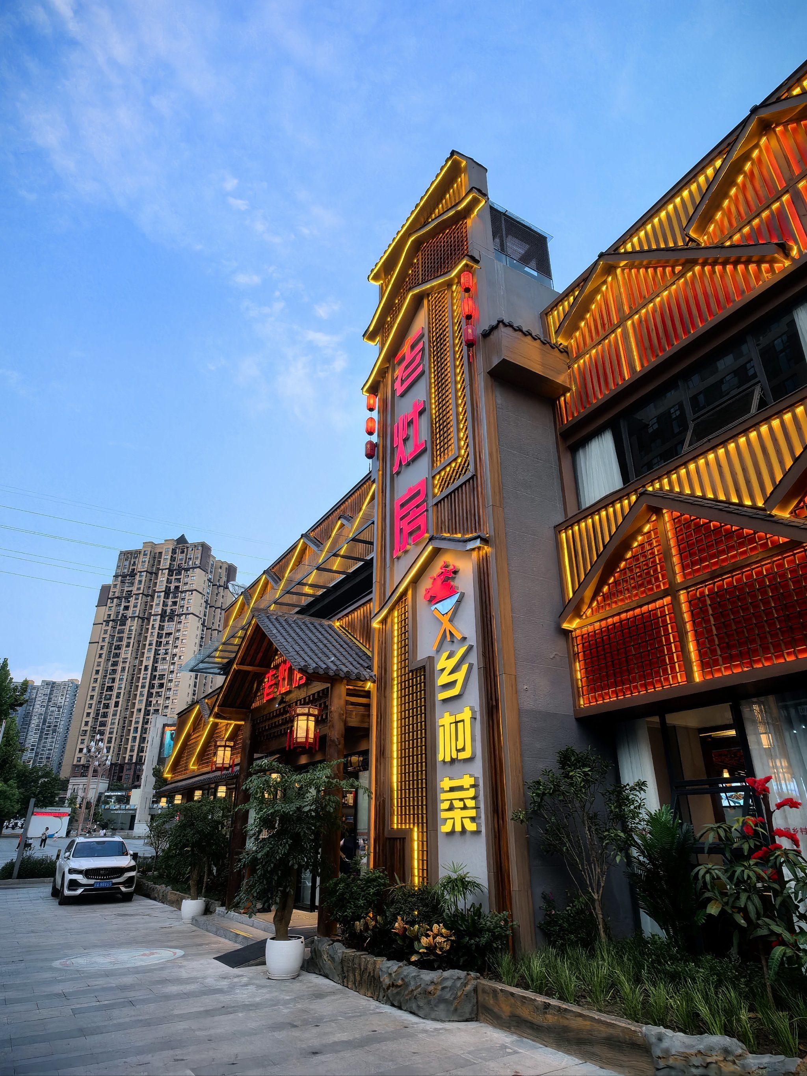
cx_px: 404
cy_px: 538
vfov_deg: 81.7
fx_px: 622
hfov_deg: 66.0
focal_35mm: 20
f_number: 2.2
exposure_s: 1/100
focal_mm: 1.95
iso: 80
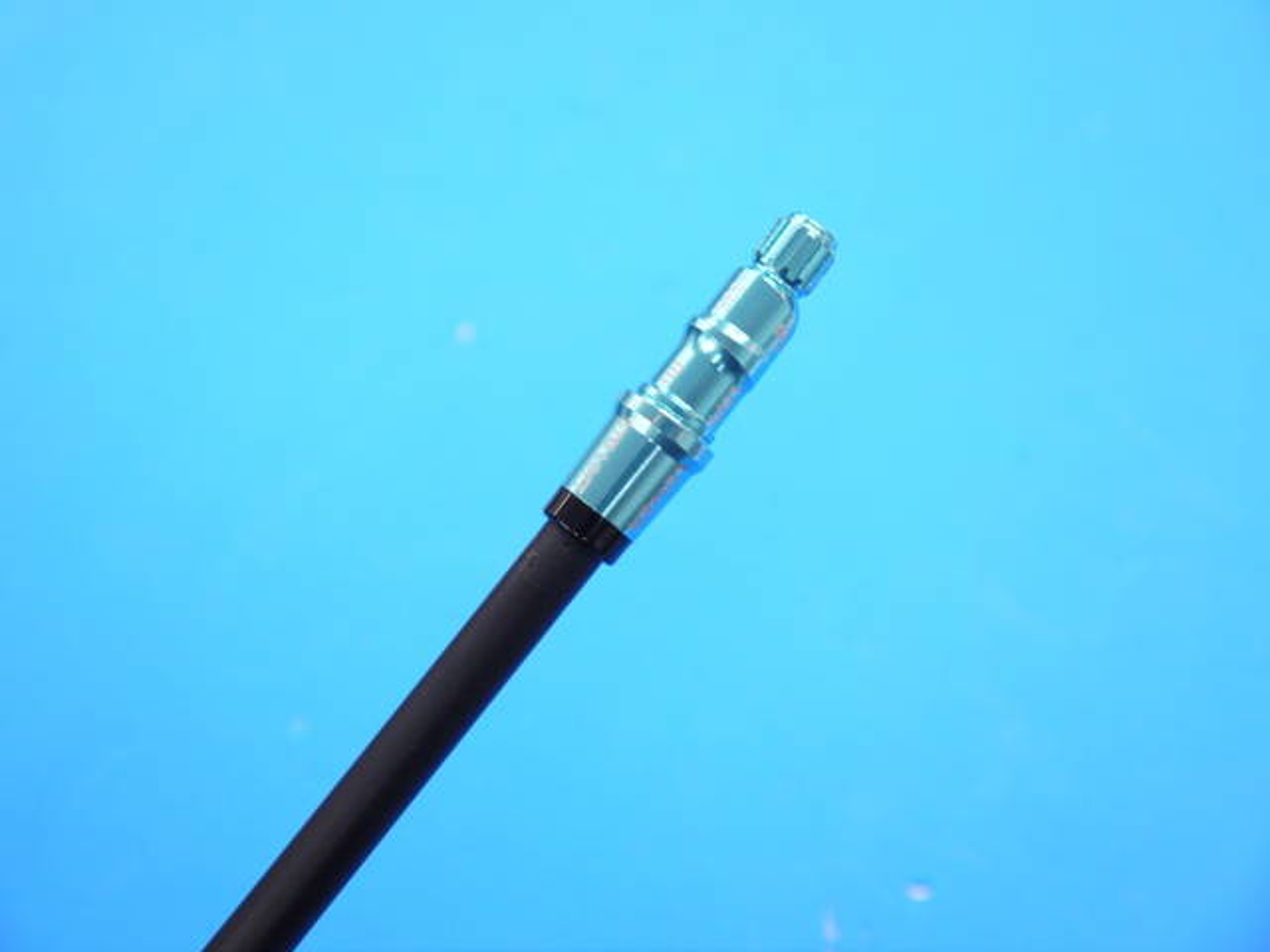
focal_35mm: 50
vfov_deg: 29.1
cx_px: 635
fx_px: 1834
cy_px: 476
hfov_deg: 38.2
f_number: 4.6
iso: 640
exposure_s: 1/125
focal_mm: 25
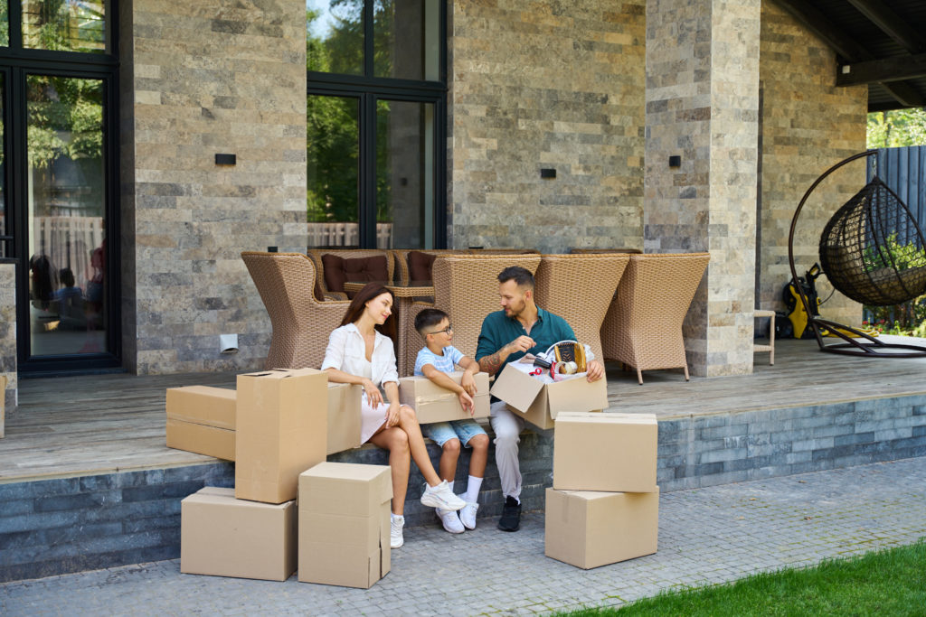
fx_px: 1206
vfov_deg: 28.7
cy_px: 308
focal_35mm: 47
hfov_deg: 42.0
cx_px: 463
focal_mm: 46.9
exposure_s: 1/320
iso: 200
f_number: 2.8
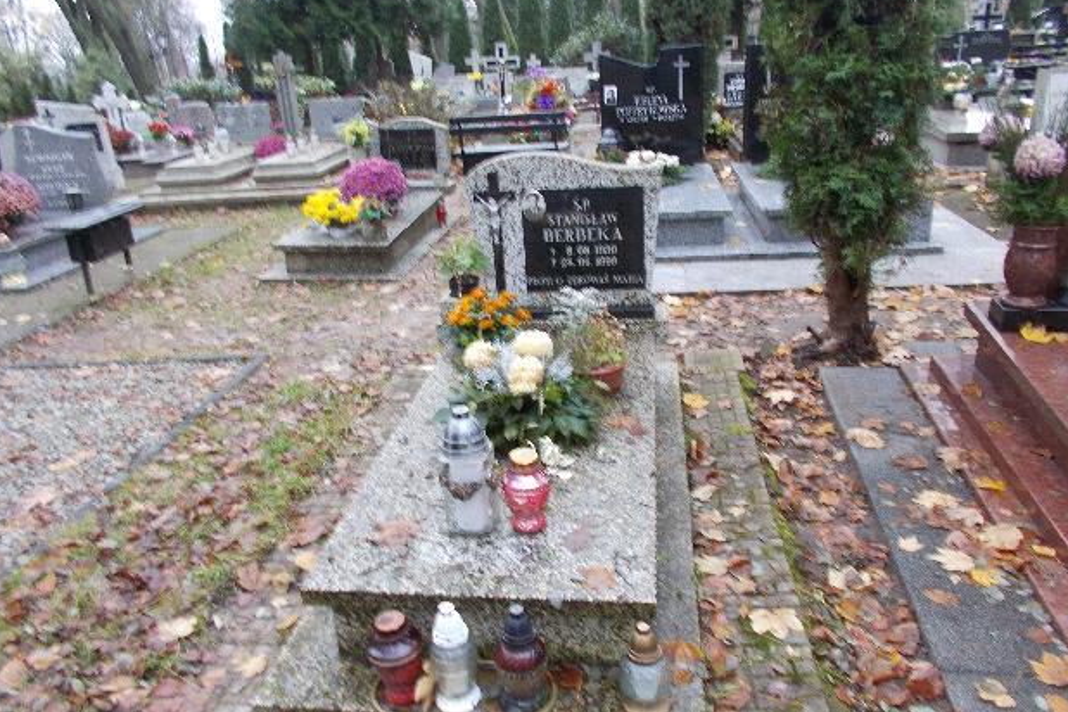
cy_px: 366
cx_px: 518
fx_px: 831
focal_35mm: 28
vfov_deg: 46.4
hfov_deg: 65.5
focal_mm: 4.6
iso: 125
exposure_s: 1/25
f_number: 3.2
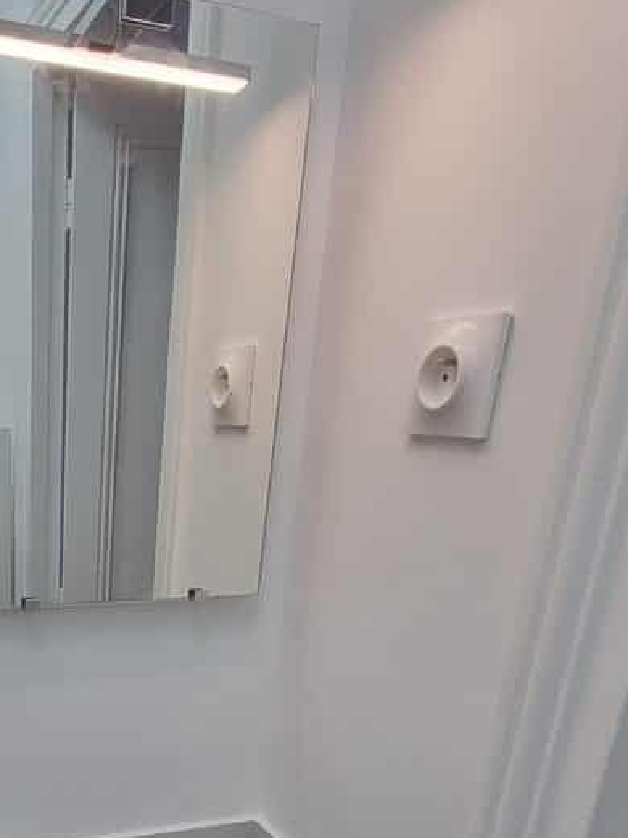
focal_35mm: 30
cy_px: 717
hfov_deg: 43.7
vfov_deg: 54.1
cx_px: 93
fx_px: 726
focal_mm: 2.2
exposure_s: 1/127
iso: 50
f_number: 2.2
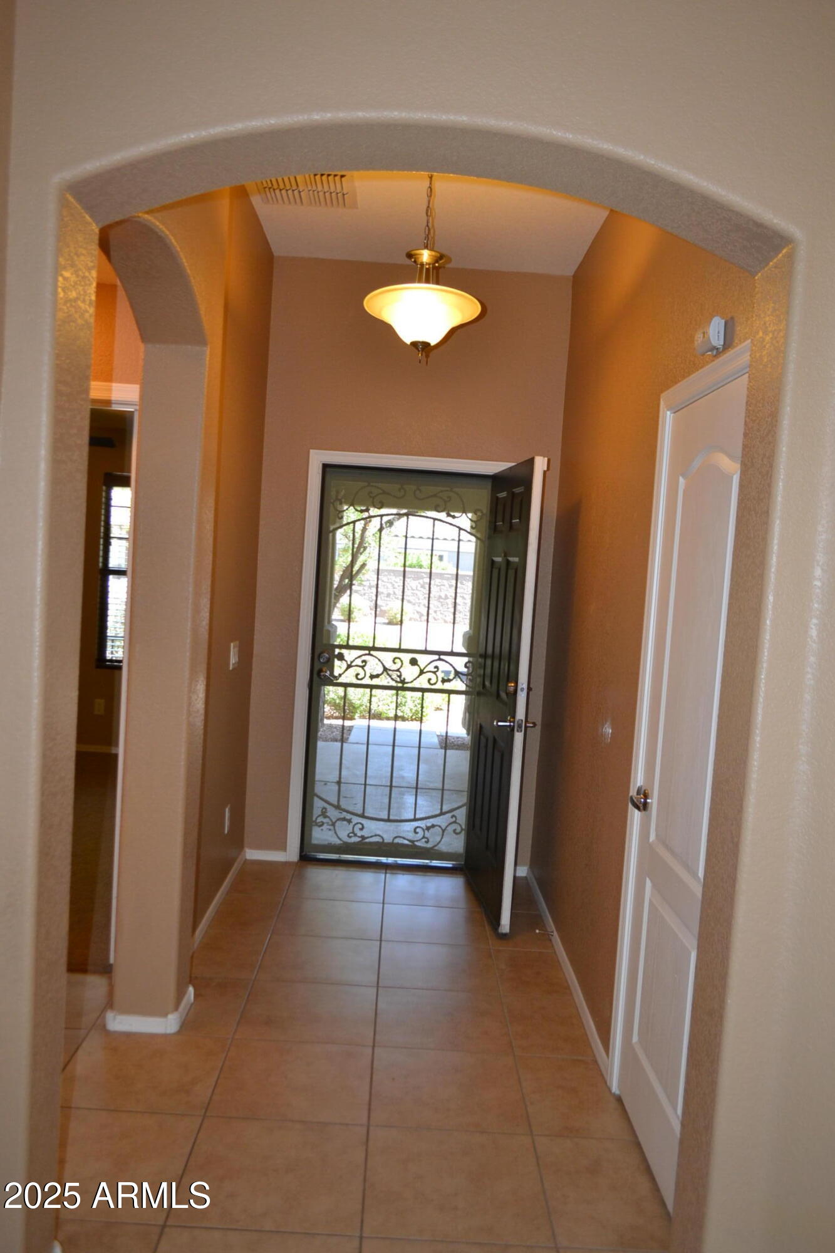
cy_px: 626
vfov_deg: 67.4
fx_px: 939
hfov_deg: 47.9
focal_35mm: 27
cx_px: 418
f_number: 3.5
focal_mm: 18
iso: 450
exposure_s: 1/60
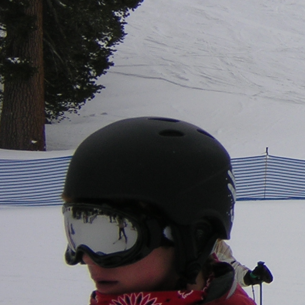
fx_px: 1505
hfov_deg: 11.3
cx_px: 401
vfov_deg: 11.6
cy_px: 120
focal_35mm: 151
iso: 100
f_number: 3.4
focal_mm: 8.1
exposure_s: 1/1167
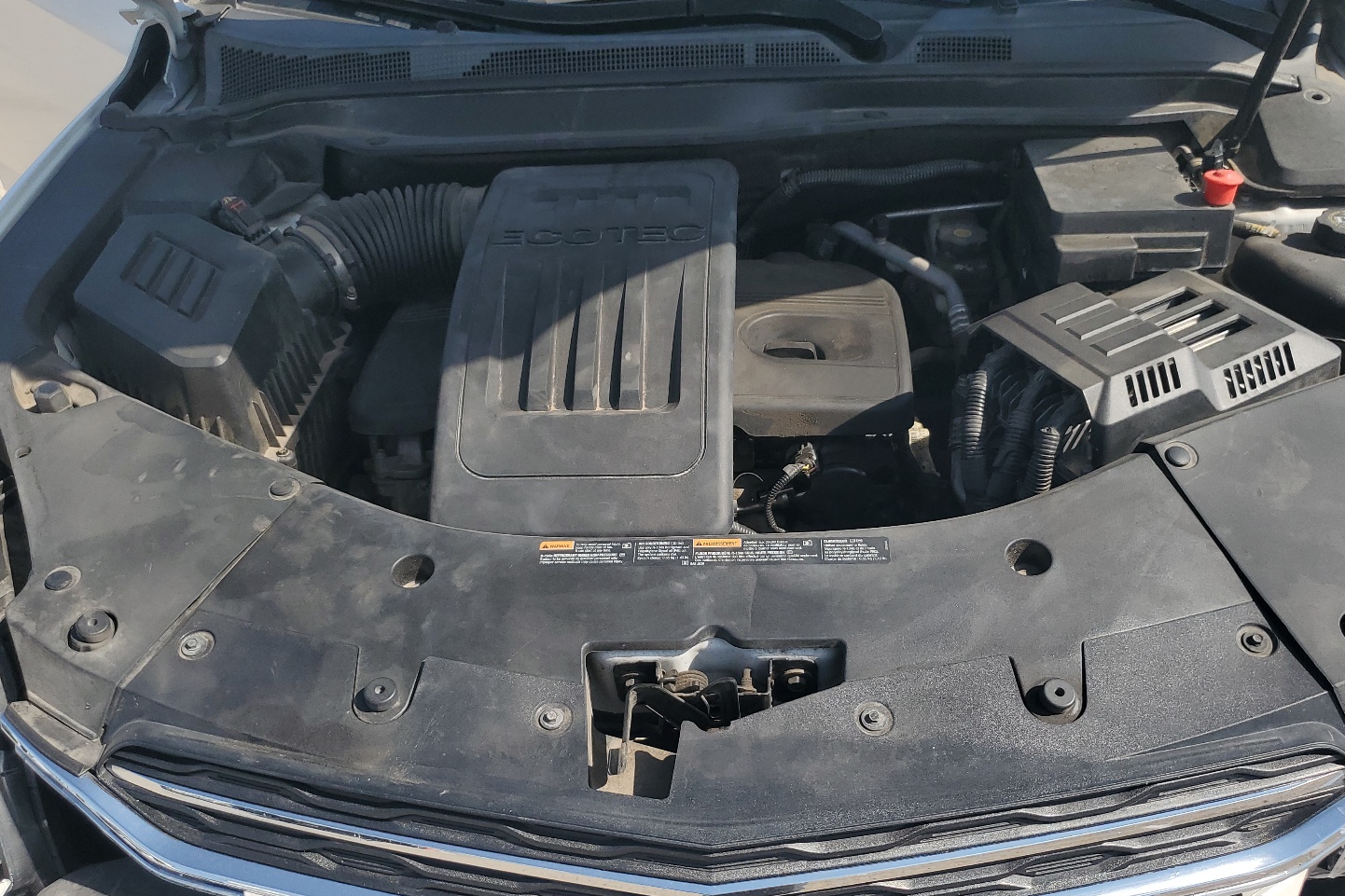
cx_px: 701
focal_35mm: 30
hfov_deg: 61.9
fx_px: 1121
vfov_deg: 43.3
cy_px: 544
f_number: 1.5
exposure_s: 1/3333
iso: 50
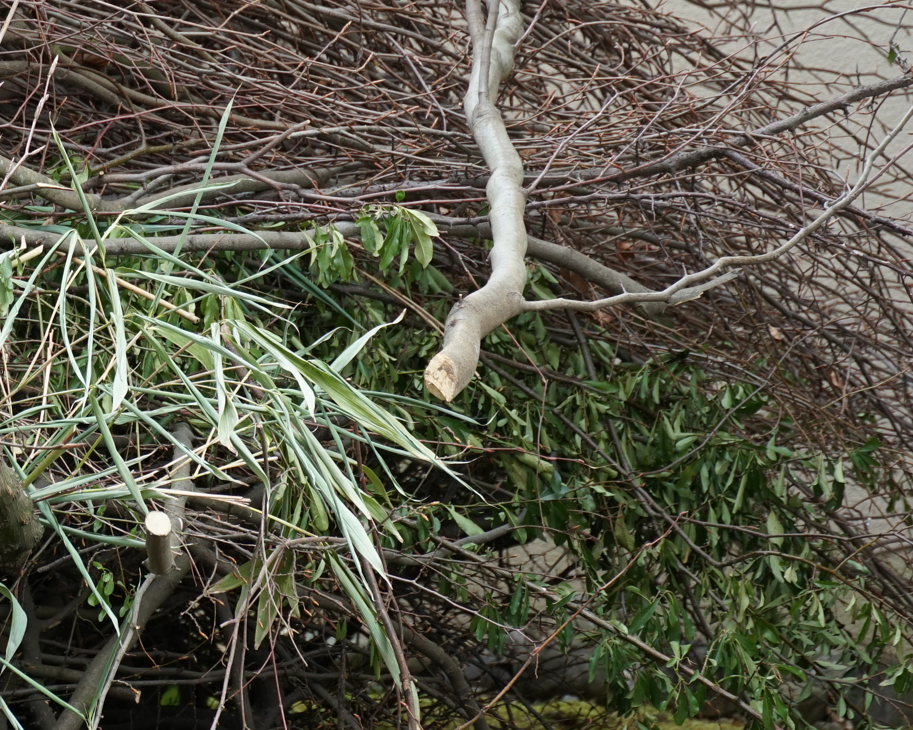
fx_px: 7164
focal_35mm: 265
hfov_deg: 7.2
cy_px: 143
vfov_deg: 5.8
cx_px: -144
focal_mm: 77
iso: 400
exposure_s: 1/160
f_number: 5.6
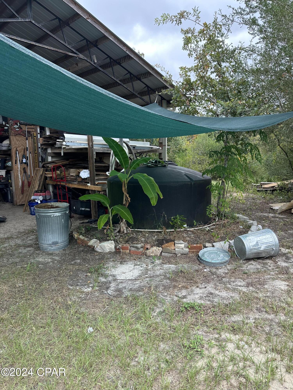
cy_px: 195
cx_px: 146
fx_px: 271
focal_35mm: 24
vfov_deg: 71.6
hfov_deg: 56.8
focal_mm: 6.86
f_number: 1.78
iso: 80
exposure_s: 1/564
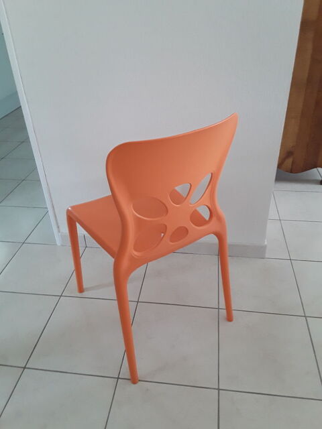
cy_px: 214
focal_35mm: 27
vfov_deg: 65.3
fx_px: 335
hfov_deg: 51.4
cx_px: 161
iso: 125
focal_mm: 2.91
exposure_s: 1/33
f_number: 1.9
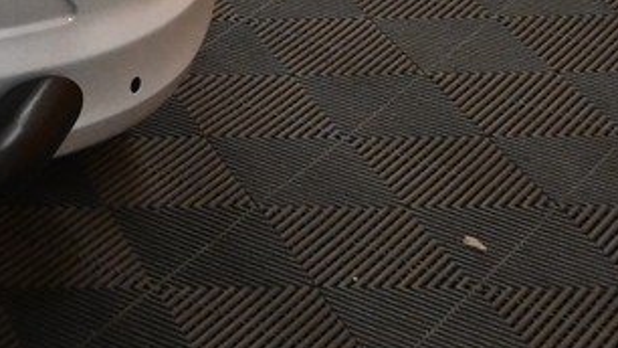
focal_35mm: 133
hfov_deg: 13.9
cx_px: -582
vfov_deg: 8.0
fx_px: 2179
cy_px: -625
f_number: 3.5
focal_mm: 16
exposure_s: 1/500
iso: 2500
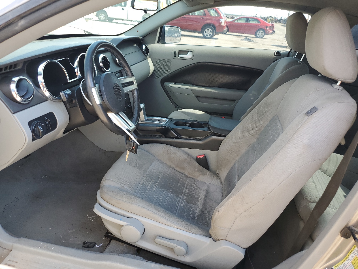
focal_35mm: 26
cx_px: 179
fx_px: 269
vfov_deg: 53.1
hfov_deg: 67.3
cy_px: 134
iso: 50
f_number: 1.5
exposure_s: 1/286
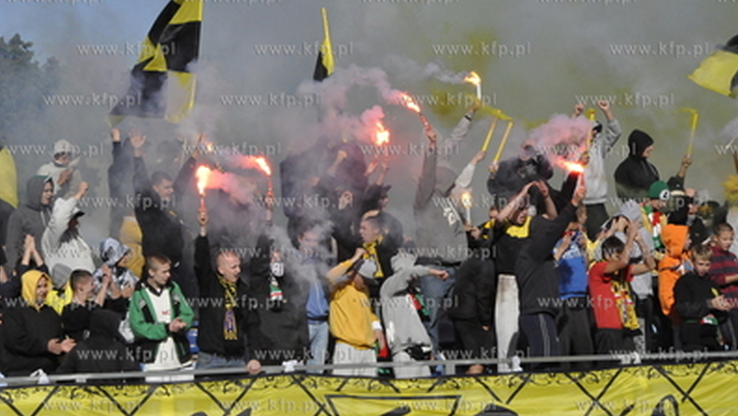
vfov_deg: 7.3
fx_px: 3260
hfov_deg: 12.9
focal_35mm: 167
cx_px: 369
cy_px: 226
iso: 3200
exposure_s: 1/4000
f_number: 18
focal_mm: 105
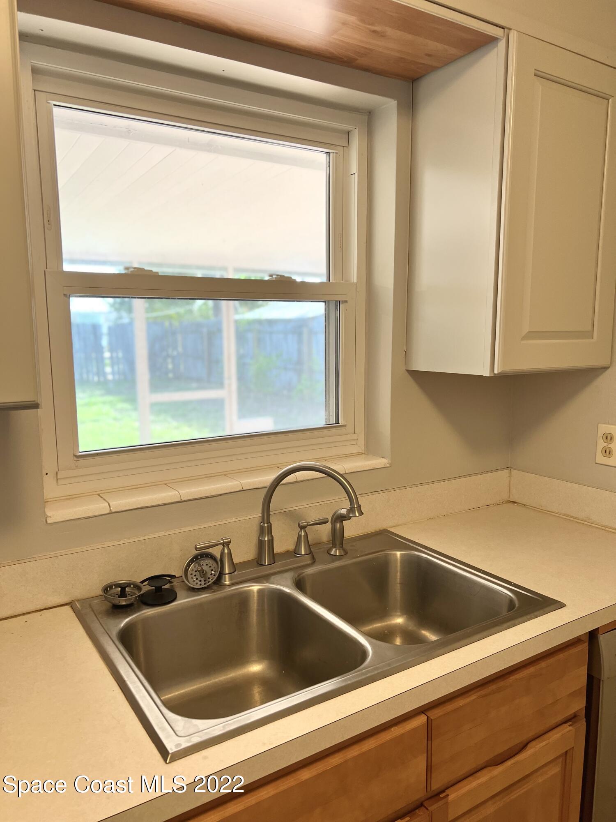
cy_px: 411
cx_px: 308
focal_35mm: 26
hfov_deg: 53.1
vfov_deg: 67.3
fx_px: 617
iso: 64
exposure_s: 1/120
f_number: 1.5
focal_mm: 5.7
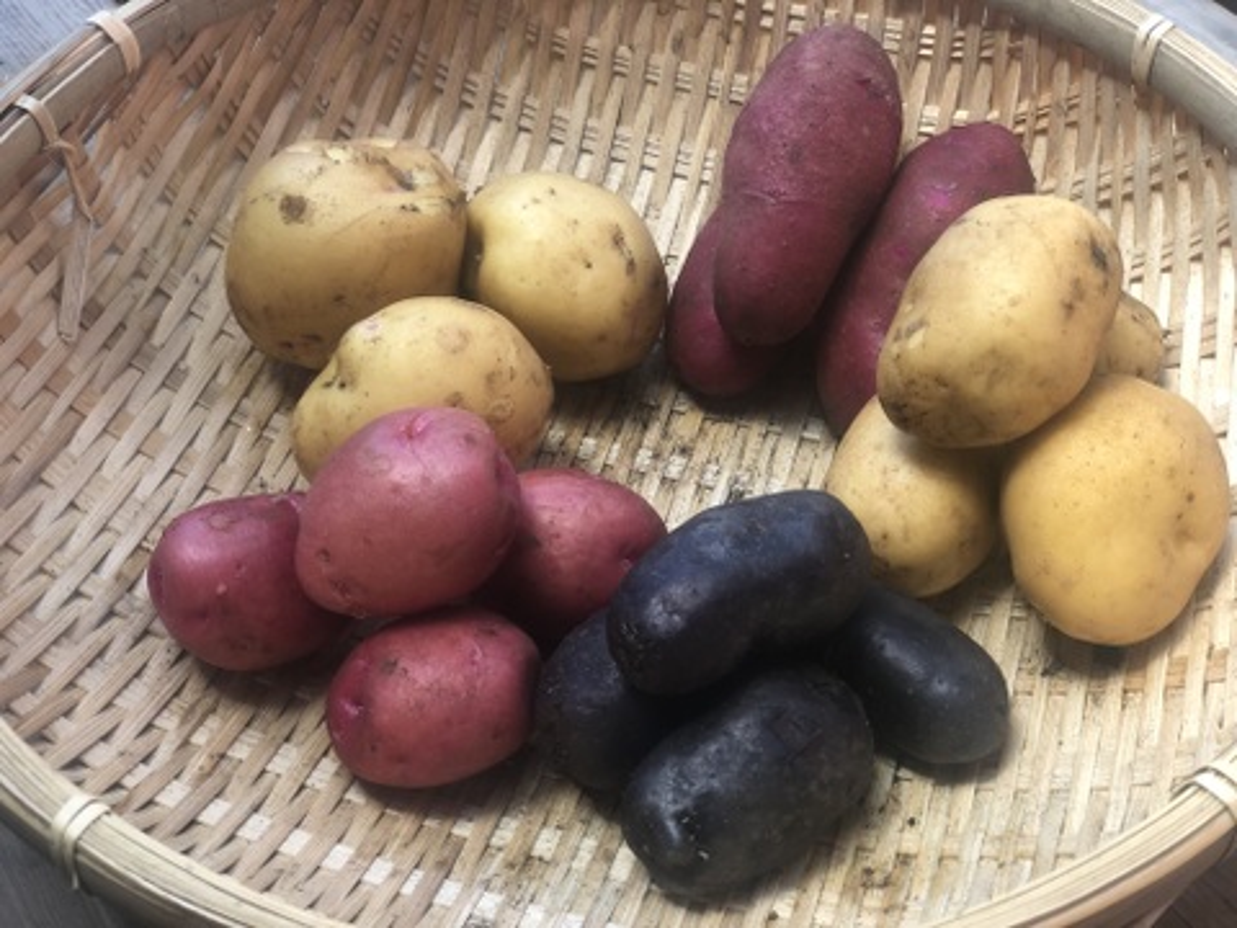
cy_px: 464
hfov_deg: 36.8
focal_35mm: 52
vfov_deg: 28.0
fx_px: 1858
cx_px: 618
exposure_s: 1/60
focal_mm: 6
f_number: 2.4
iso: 25
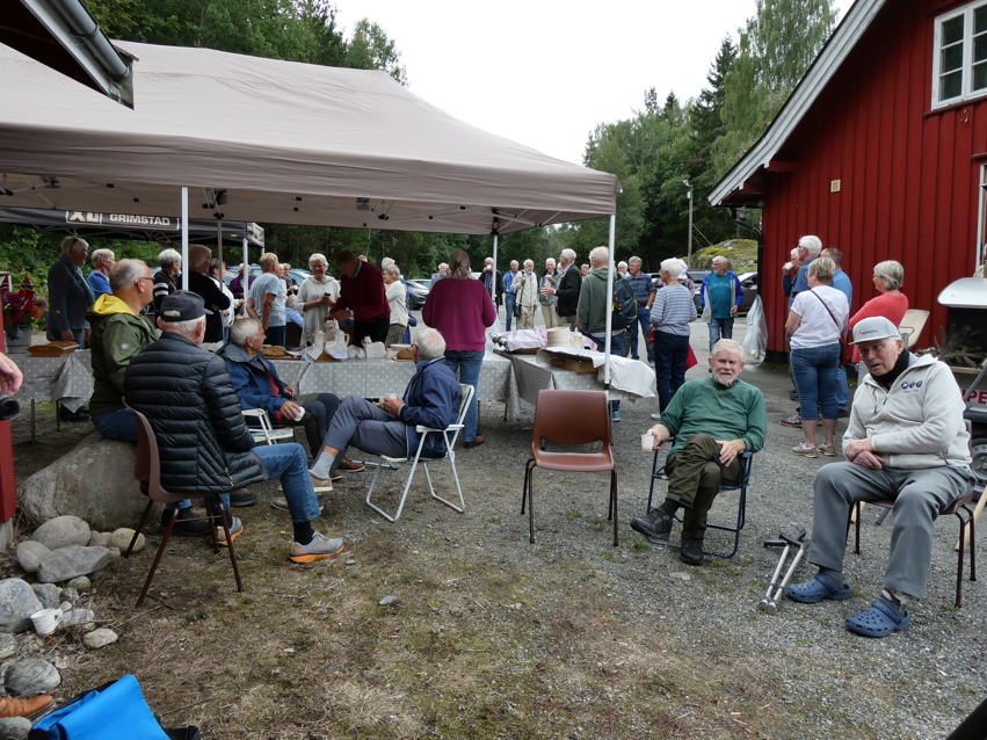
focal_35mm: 24
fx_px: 684
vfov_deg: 56.8
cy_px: 370
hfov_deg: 71.6
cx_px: 494
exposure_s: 1/320
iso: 80
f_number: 3.3
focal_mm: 4.3
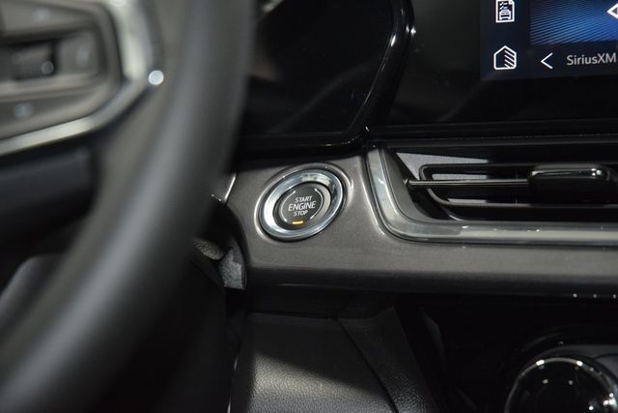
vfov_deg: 13.0
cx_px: 309
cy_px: 206
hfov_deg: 19.5
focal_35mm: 105
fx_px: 1803
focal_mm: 70
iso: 2000
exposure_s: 1/60
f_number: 4.5
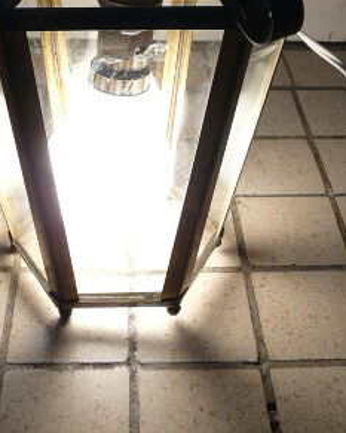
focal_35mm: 60
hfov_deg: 25.3
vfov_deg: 29.5
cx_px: 165
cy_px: 7
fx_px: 769
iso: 100
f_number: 2.8
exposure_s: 1/125
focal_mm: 4.6
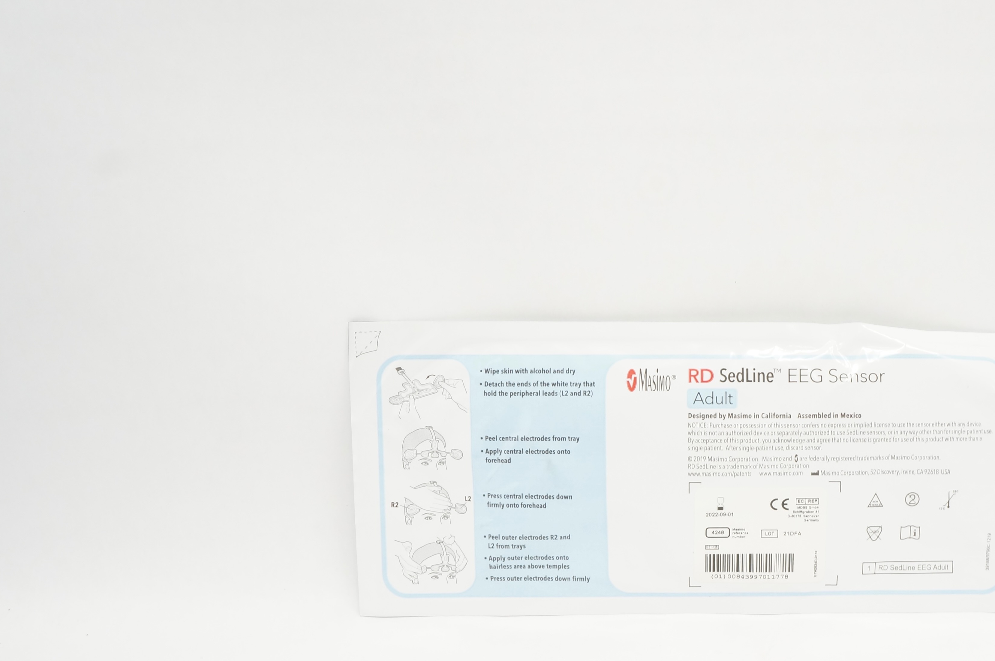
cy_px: 480
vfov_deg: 32.8
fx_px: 1104
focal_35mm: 40
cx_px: 709
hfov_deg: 47.2
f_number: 8
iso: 800
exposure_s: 1/40
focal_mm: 18
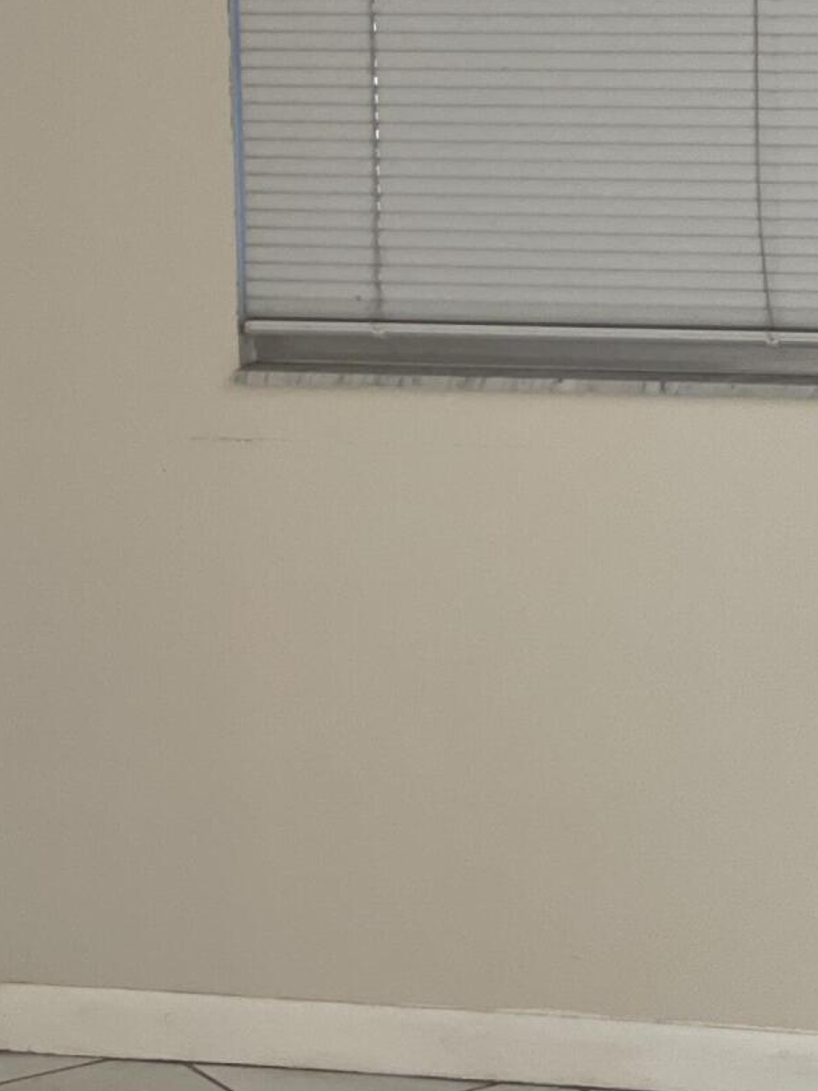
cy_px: 237
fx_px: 4003
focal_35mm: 127
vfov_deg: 15.4
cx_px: 441
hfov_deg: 11.7
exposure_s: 1/60
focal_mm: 6
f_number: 2
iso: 160
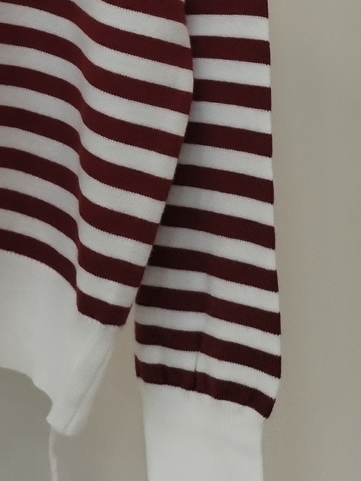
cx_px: -159
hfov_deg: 13.2
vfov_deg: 17.4
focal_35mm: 107
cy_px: -125
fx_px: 1487
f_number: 1.8
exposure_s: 1/50
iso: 164
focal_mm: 4.75
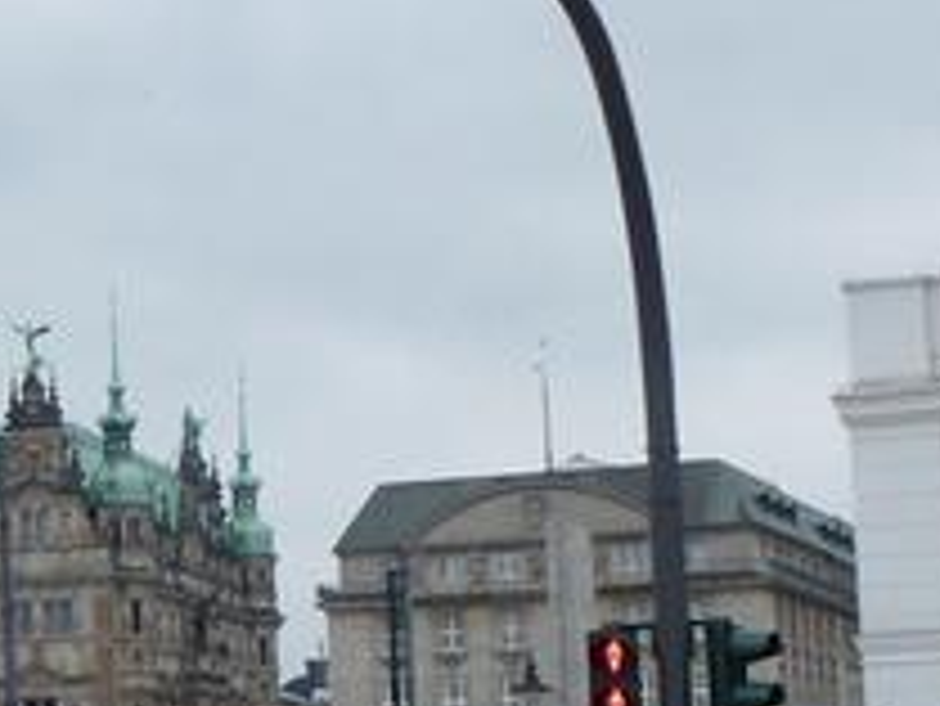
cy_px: 486
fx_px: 2989
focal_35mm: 110
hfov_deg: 16.9
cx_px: -252
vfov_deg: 13.4
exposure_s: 1/500
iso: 100
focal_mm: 6.4
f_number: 3.7
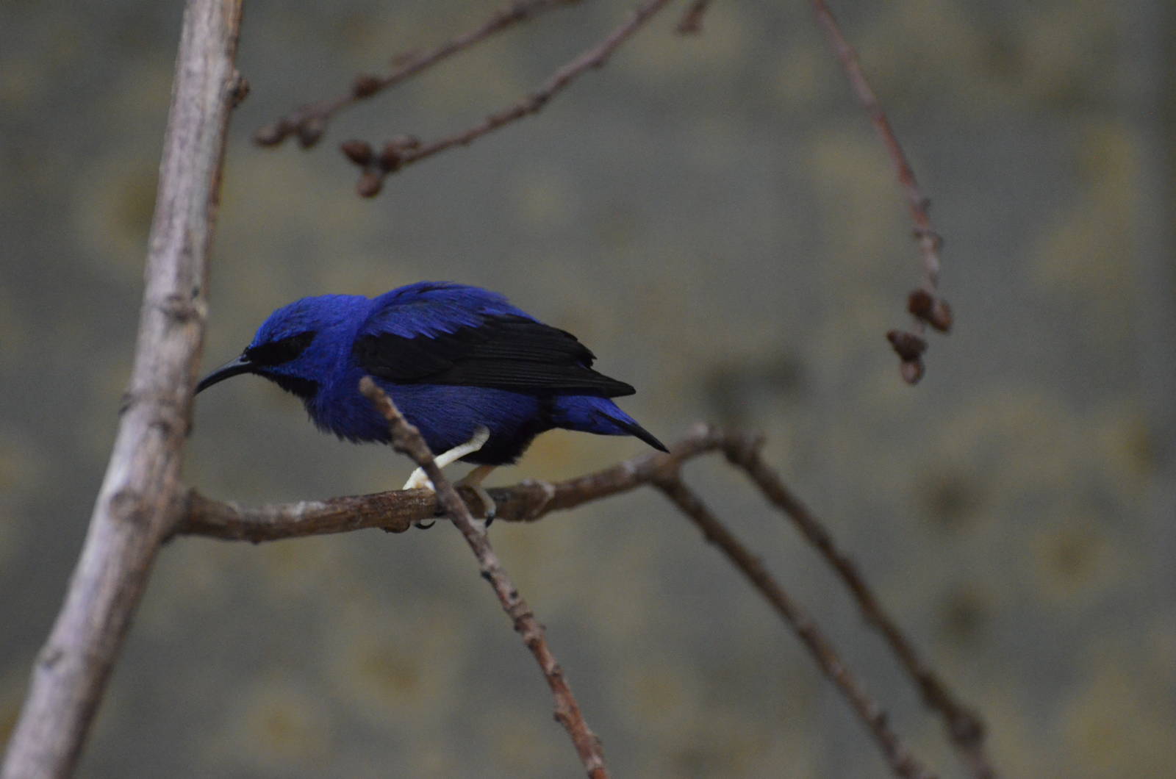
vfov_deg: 4.7
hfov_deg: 7.1
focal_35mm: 292
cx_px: 588
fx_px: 9536
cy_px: 390
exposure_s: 1/50
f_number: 5.3
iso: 3200
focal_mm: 195
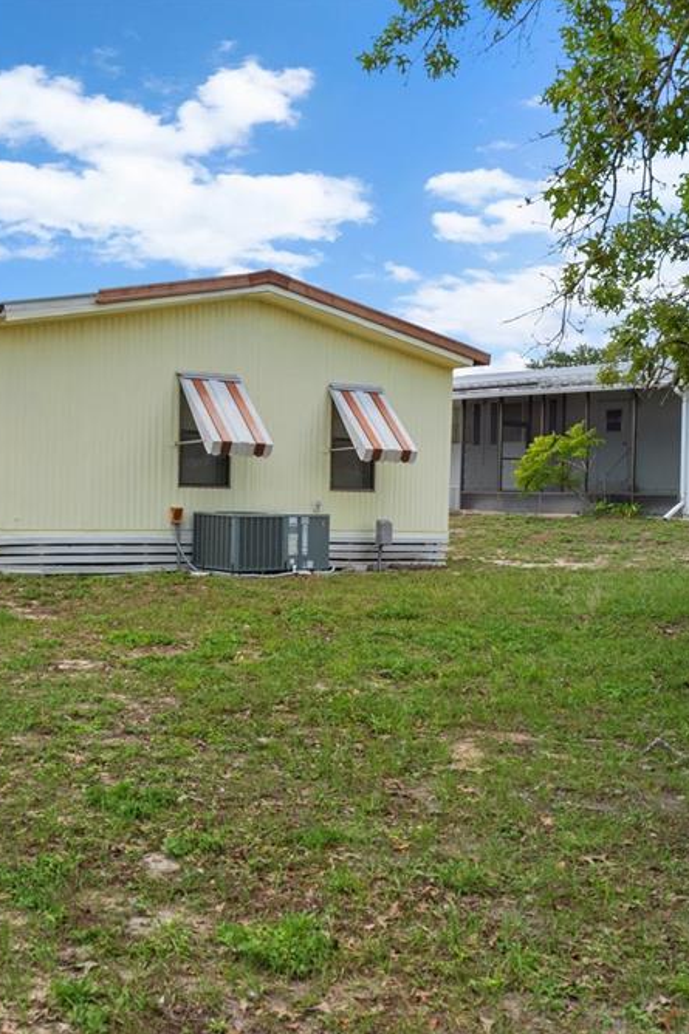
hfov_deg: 28.5
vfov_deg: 42.8
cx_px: 125
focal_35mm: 46
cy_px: 523
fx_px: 1321
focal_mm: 30
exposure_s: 1/400
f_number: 8
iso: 400
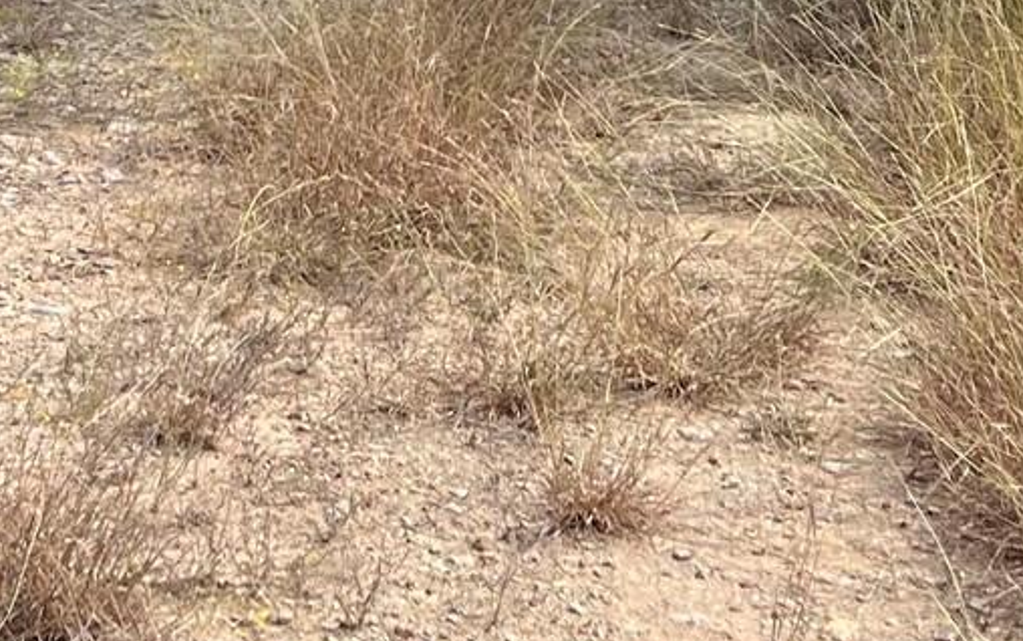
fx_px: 3096
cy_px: -492
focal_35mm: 111
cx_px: 338
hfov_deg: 18.7
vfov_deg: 11.1
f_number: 1.5
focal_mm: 5.7
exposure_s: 1/2252
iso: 50
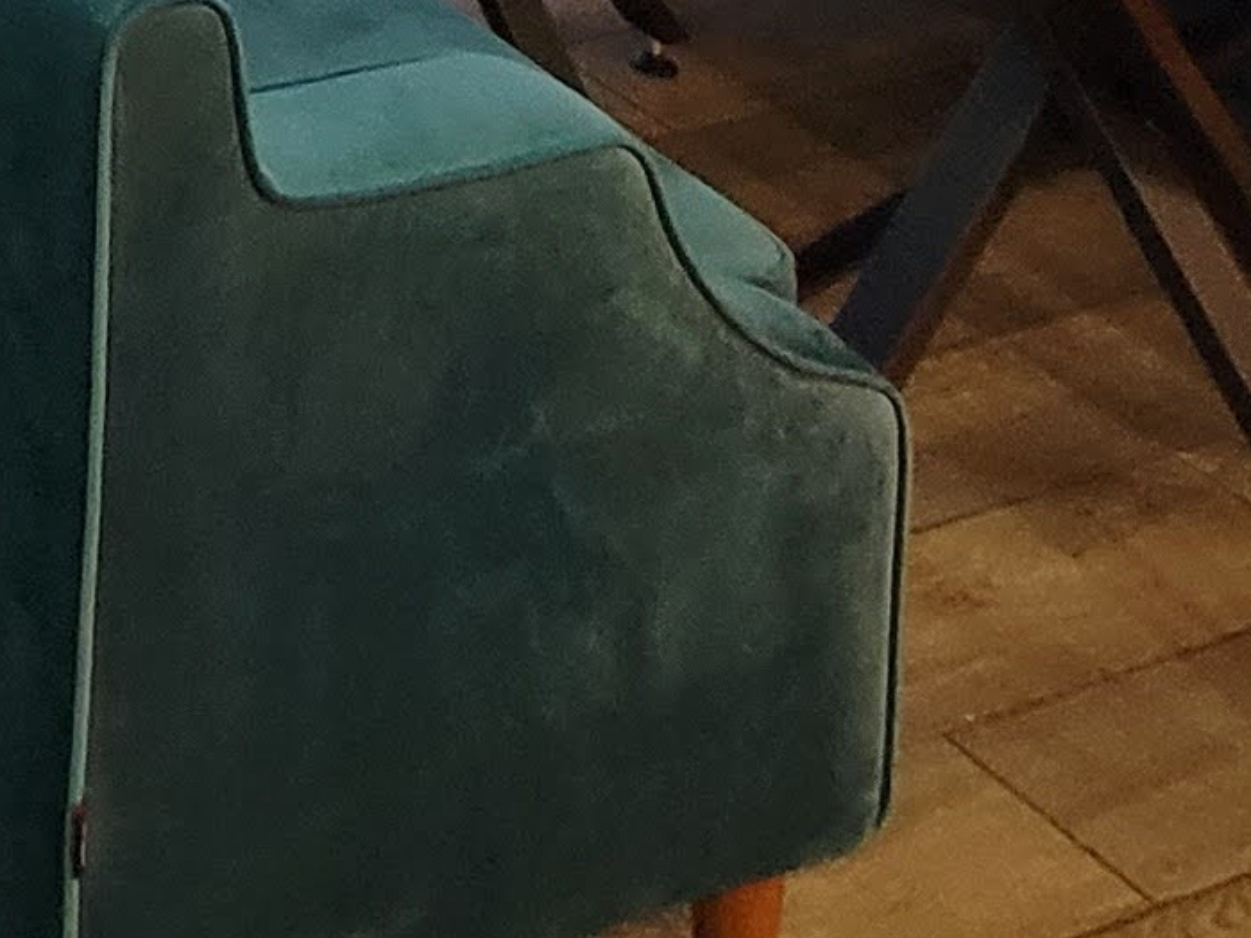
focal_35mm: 75
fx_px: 2710
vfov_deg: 12.9
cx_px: -1033
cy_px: -1518
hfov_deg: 19.3
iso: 320
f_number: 2.2
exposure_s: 1/29
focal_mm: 2.2
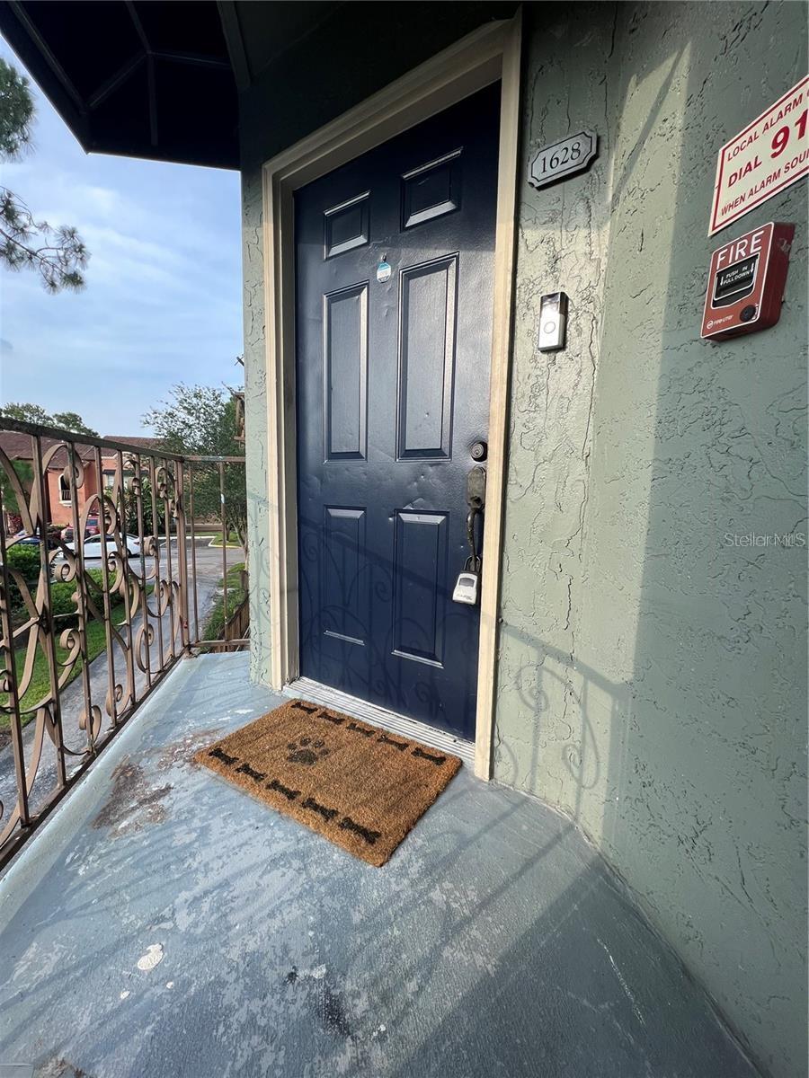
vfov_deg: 106.2
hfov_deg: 89.9
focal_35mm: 13
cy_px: 539
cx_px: 404
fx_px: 405
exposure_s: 1/337
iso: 32
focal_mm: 1.57
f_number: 1.8
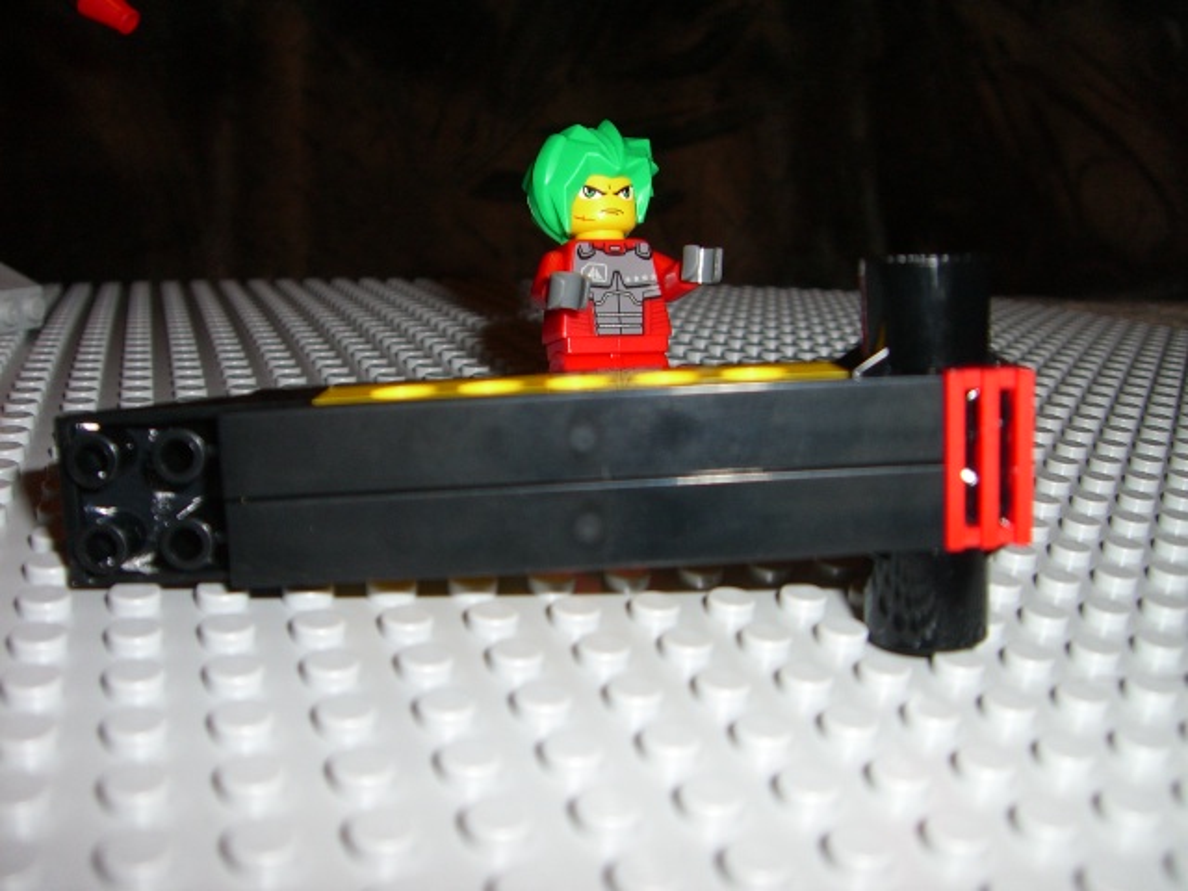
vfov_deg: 37.7
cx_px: 594
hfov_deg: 49.0
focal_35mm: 38
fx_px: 1304
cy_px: 446
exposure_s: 1/60
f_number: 2.7
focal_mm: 6.2
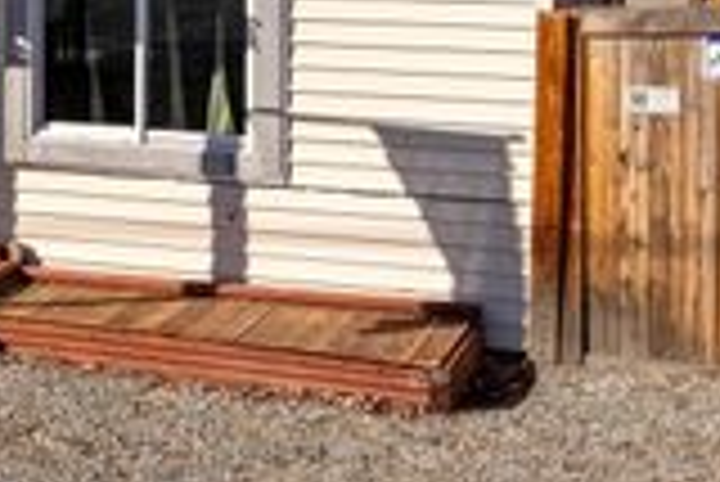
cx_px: -153
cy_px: -162
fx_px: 2099
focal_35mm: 105
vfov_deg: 12.6
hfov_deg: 18.4
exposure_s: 1/5000
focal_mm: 33.6
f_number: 13
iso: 100
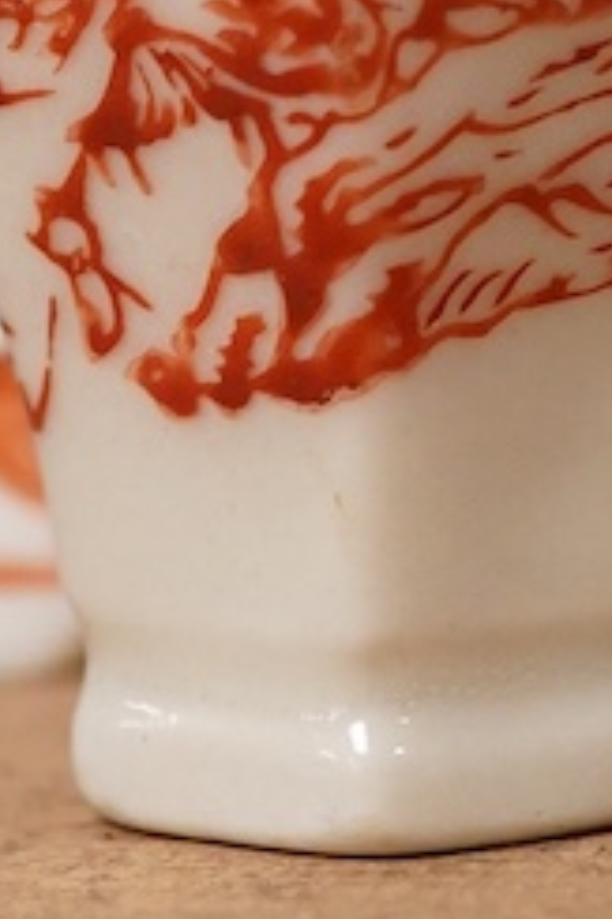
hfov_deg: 6.6
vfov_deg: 9.6
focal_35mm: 207
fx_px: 5286
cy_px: -568
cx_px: 293
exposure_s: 1/160
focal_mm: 30
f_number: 8
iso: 2500
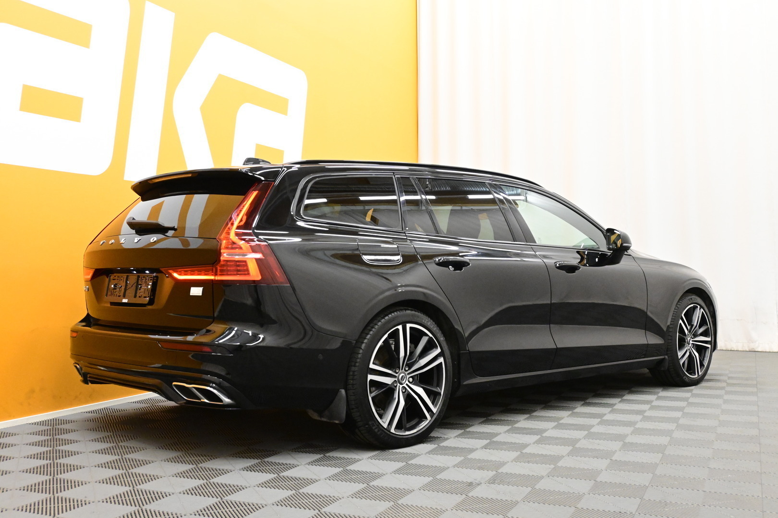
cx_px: 389
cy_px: 259
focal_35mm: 38
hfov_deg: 51.3
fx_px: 810
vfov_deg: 35.5
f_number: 5.6
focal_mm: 25
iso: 5000
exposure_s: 1/160
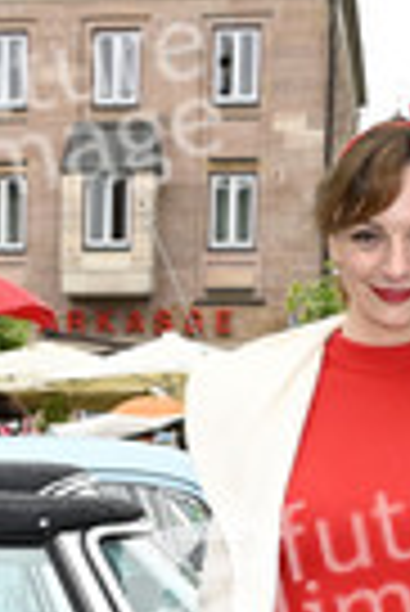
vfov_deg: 20.6
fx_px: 1524
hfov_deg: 14.8
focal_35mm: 89
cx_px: 482
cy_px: 806
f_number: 6.3
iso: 320
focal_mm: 30.5
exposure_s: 1/160
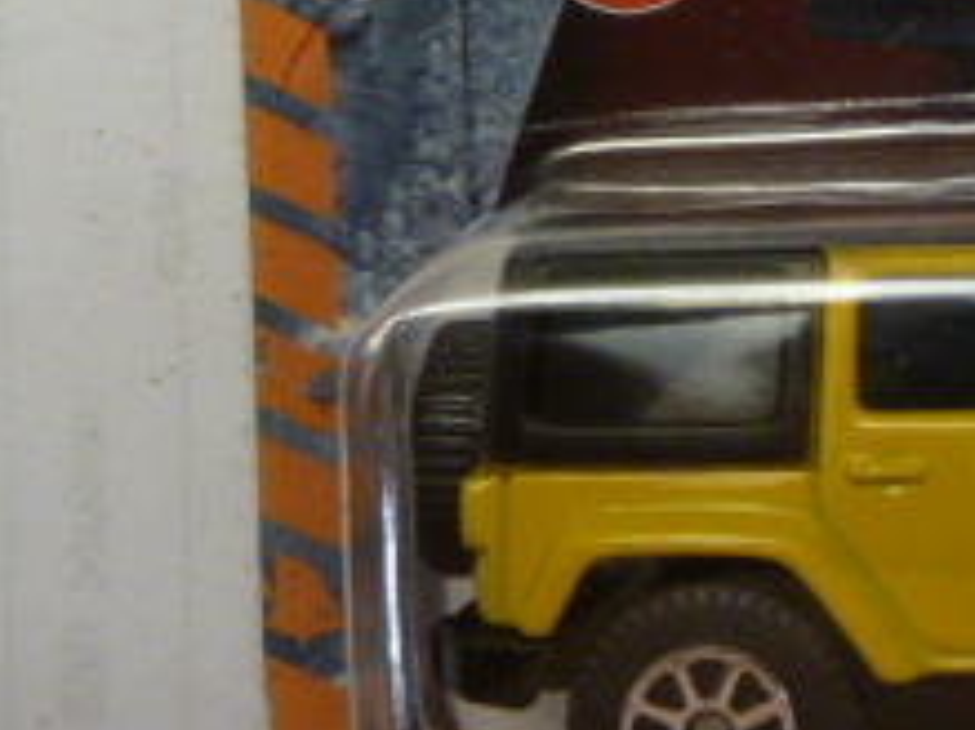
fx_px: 2055
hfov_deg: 24.7
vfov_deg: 19.7
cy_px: 58
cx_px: 1095
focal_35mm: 73
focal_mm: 4.1
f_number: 3.3
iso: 400
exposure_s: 1/25
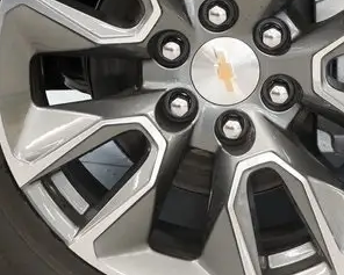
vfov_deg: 11.7
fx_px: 1341
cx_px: 223
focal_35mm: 132
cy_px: 54
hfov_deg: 14.6
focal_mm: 27
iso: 2500
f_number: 4.5
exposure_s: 1/50
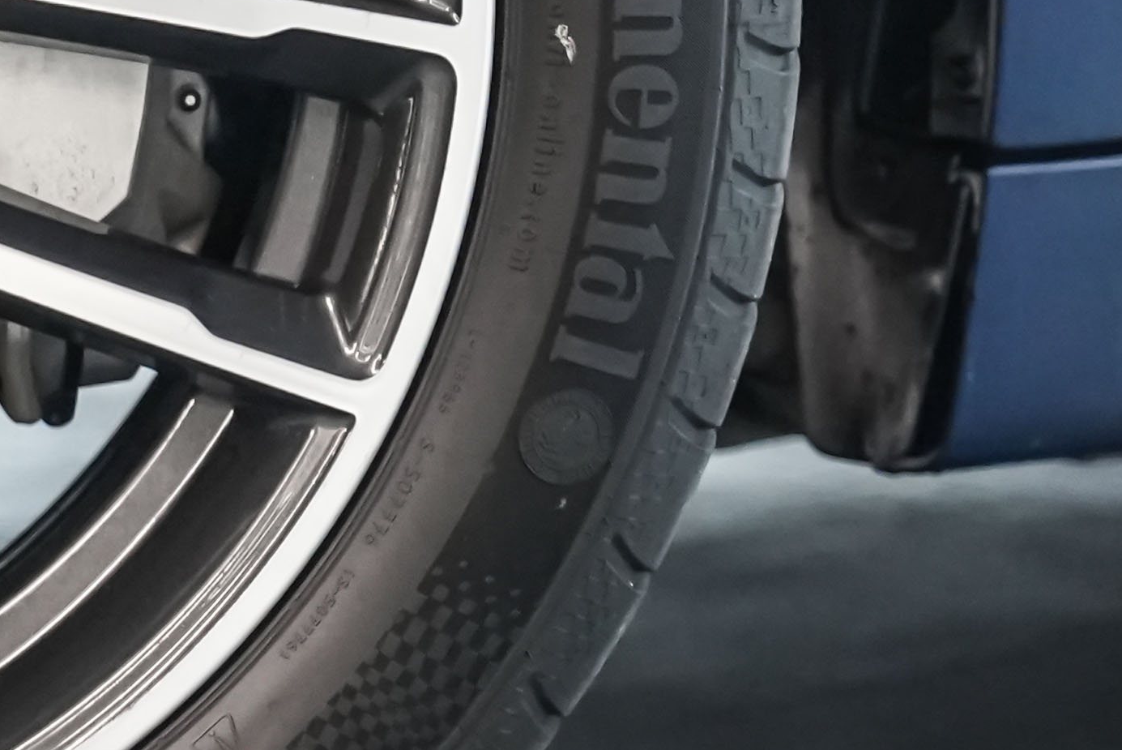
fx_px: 7827
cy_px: -30
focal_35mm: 251
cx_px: -527
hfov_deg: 8.0
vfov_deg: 5.5
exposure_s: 1/100
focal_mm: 82
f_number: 4
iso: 10000
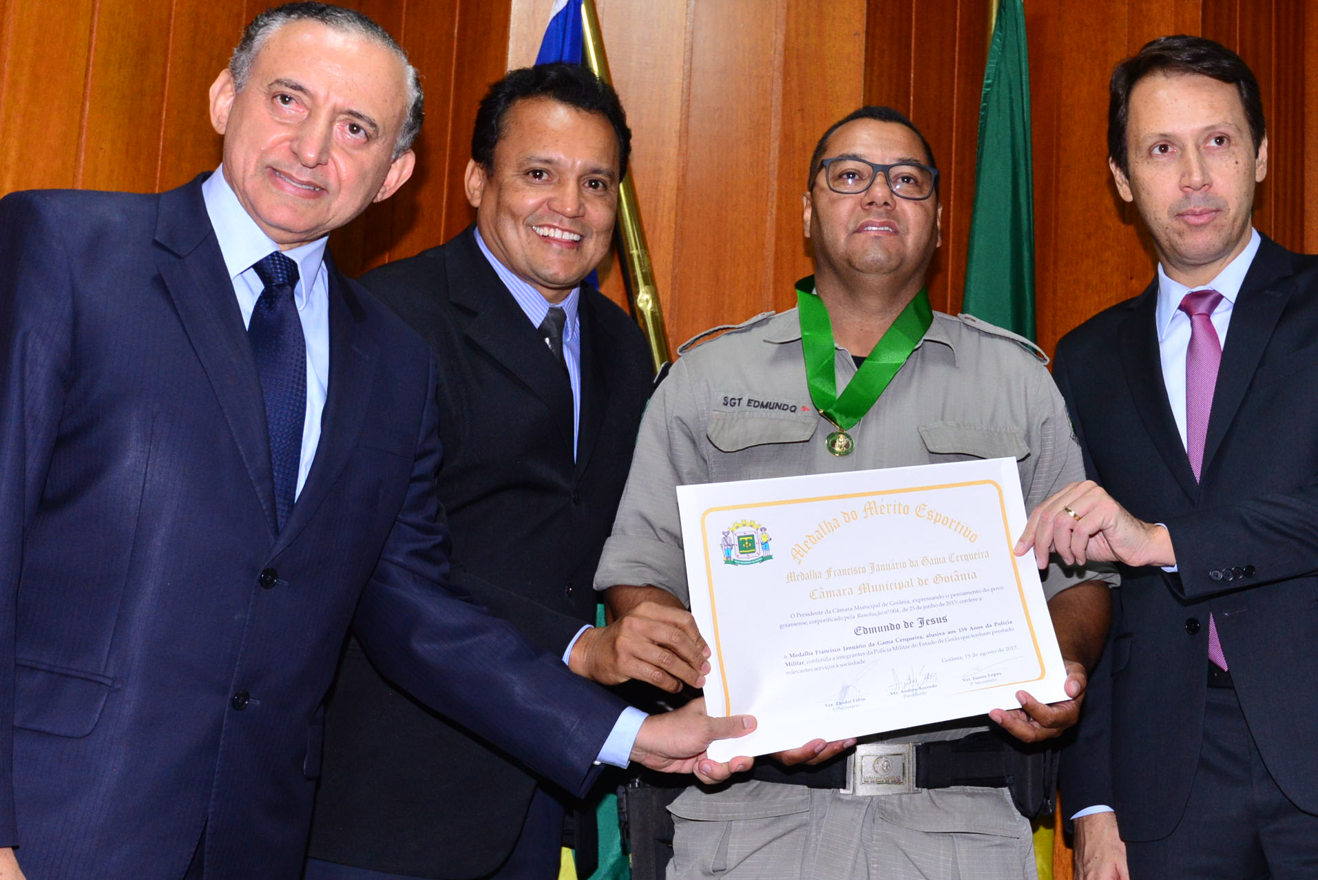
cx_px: 909
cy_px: 527
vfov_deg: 24.6
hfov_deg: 35.8
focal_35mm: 55
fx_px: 2014
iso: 1600
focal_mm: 35
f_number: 5.6
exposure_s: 1/125
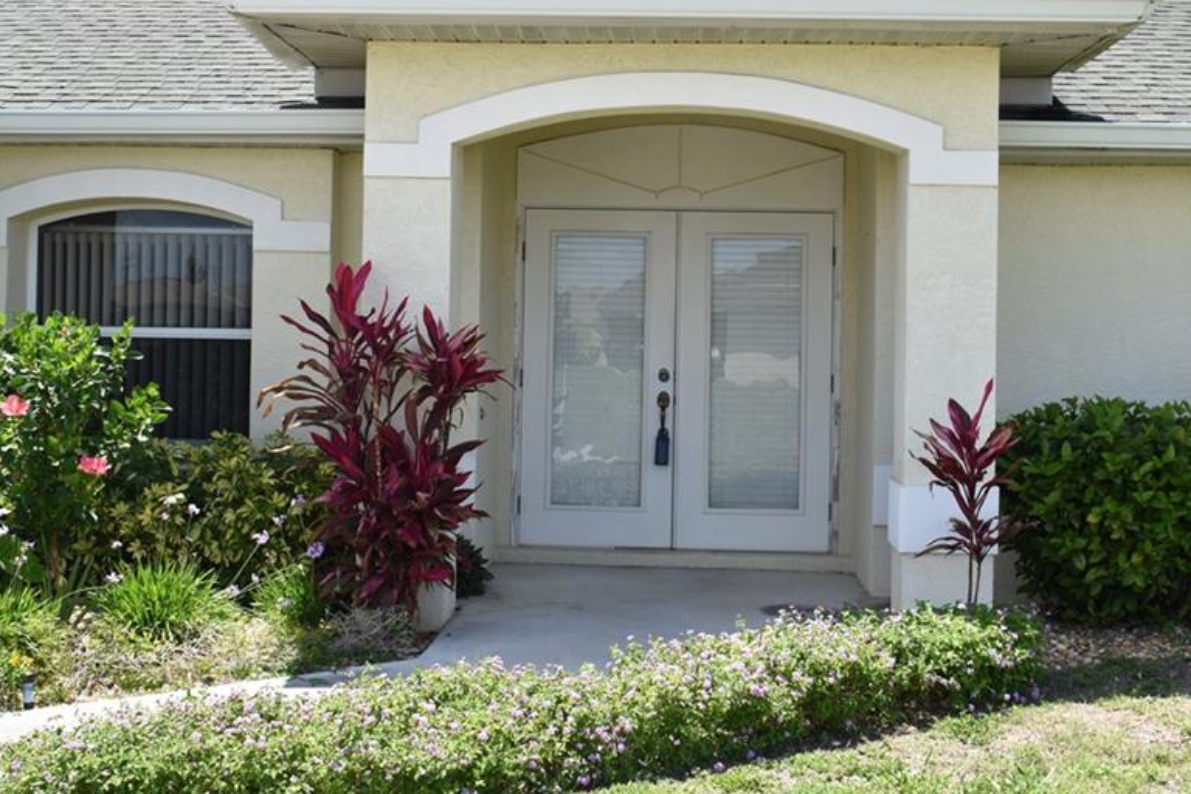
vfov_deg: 25.9
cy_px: 306
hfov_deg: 38.2
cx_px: 589
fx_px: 1720
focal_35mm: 52
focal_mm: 26
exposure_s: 1/320
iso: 200
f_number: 9
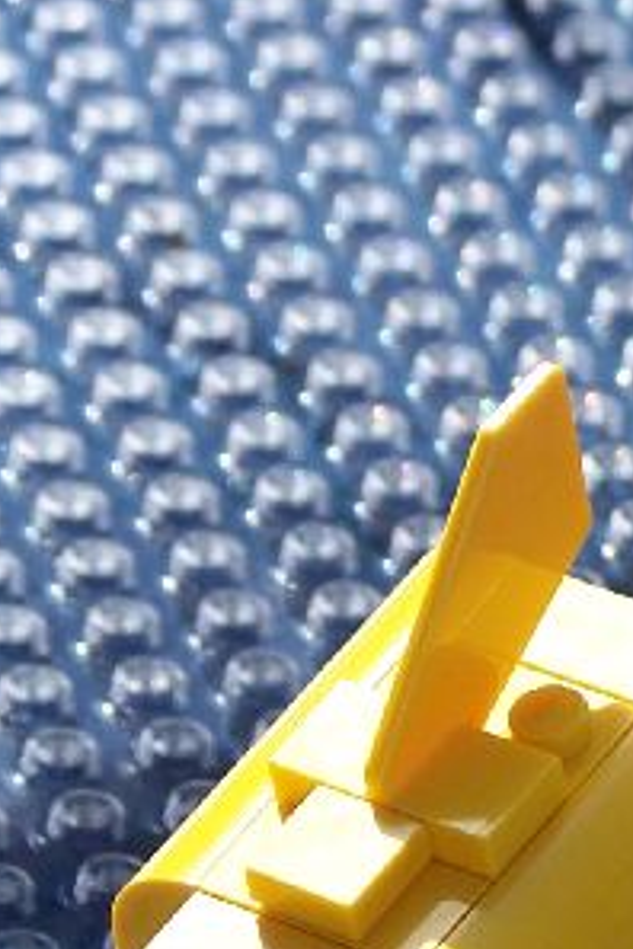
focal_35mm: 354
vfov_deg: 5.8
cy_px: 796
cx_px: 921
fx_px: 9336
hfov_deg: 3.9
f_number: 3.2
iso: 80
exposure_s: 1/640
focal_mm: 19.4
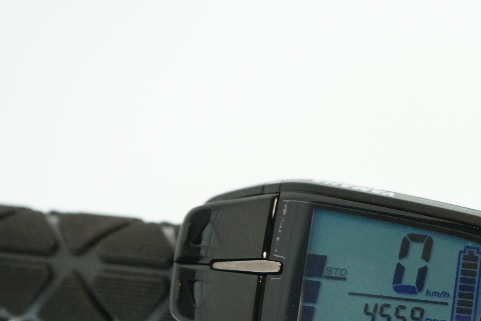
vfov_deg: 13.6
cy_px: 286
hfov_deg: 20.1
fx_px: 1336
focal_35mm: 100
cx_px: 396
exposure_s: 1/200
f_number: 5.6
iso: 2500
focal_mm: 53
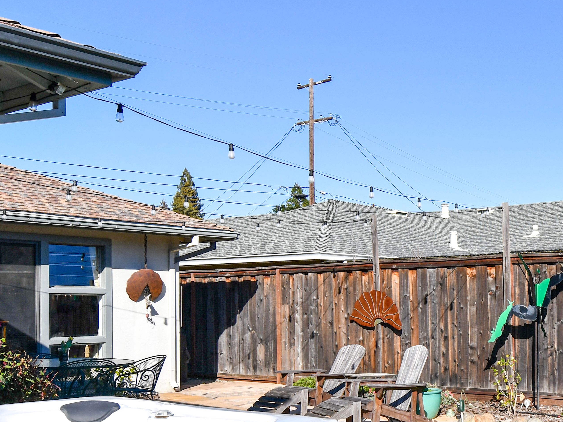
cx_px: 555
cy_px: 317
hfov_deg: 34.9
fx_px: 813
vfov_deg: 28.7
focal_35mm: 50
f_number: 6.3
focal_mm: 16
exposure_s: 1/1000
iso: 160
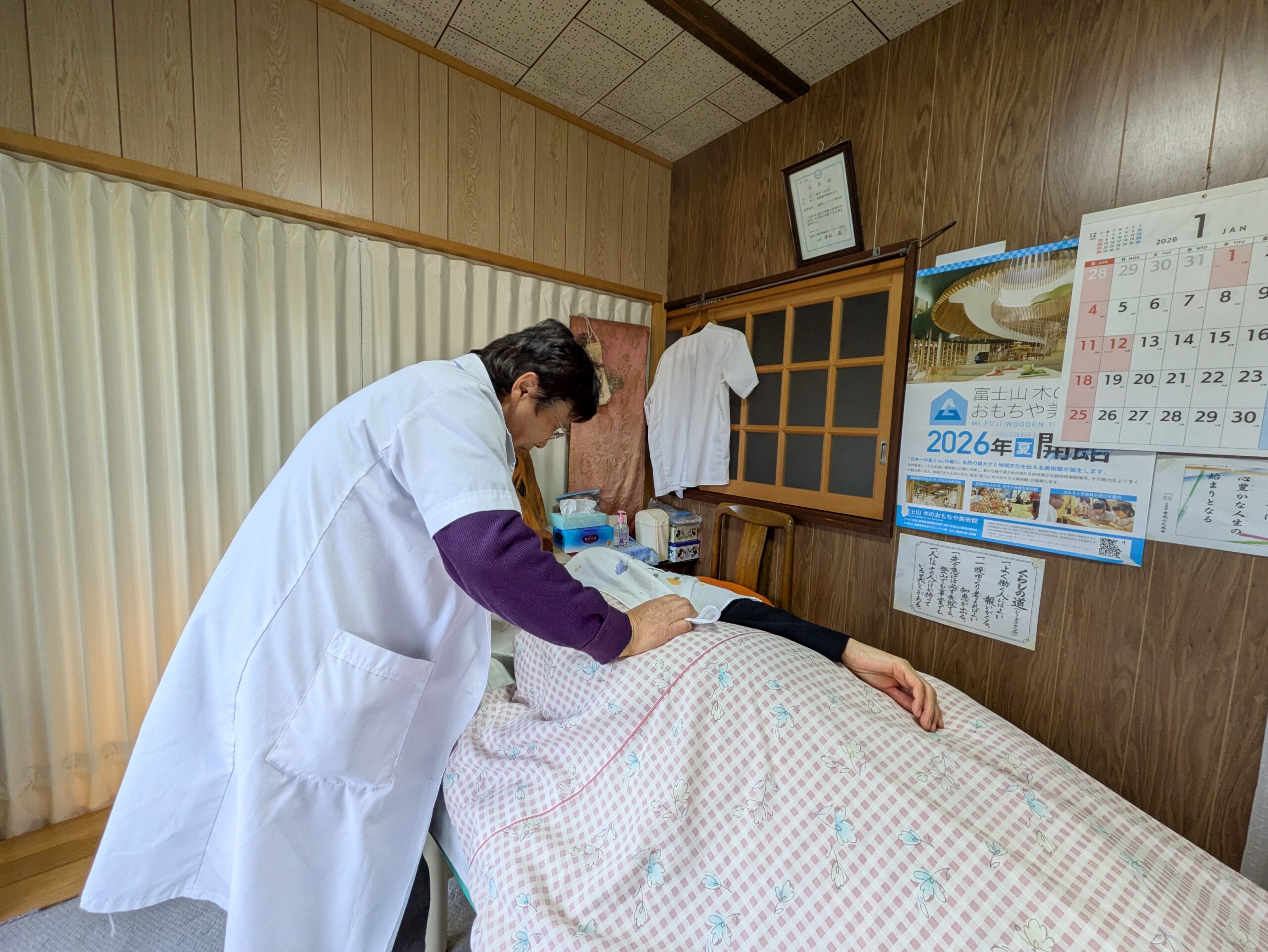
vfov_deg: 85.7
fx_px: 513
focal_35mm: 14
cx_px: 634
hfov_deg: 102.0
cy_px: 476
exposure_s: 1/100
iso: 116
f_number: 2.2
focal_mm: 1.83
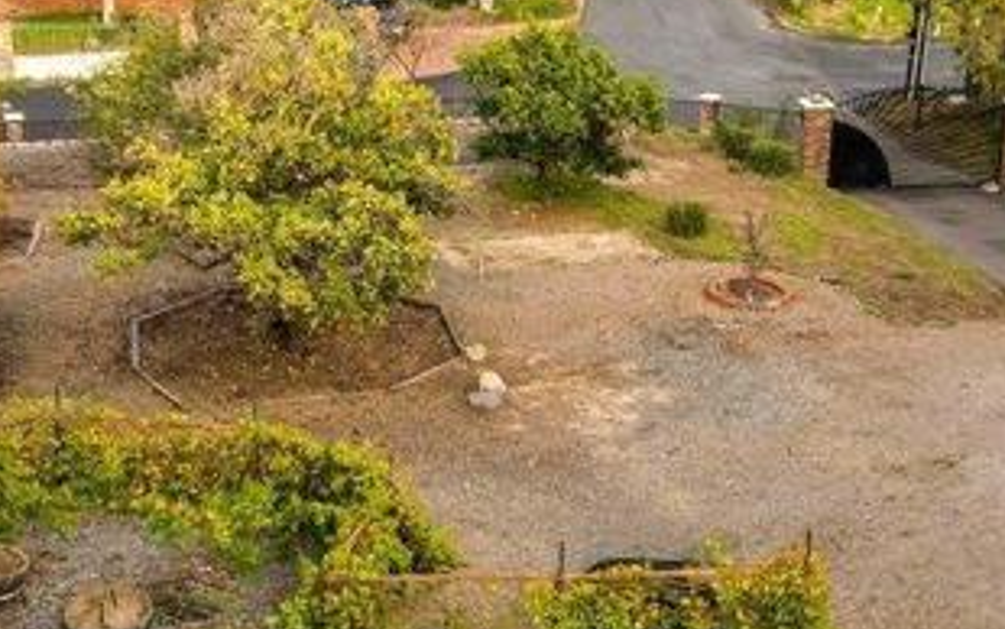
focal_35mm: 74
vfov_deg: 17.6
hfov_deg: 27.7
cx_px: 337
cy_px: 230
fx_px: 2028
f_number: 2.8
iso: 200
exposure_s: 1/350
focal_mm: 8.38
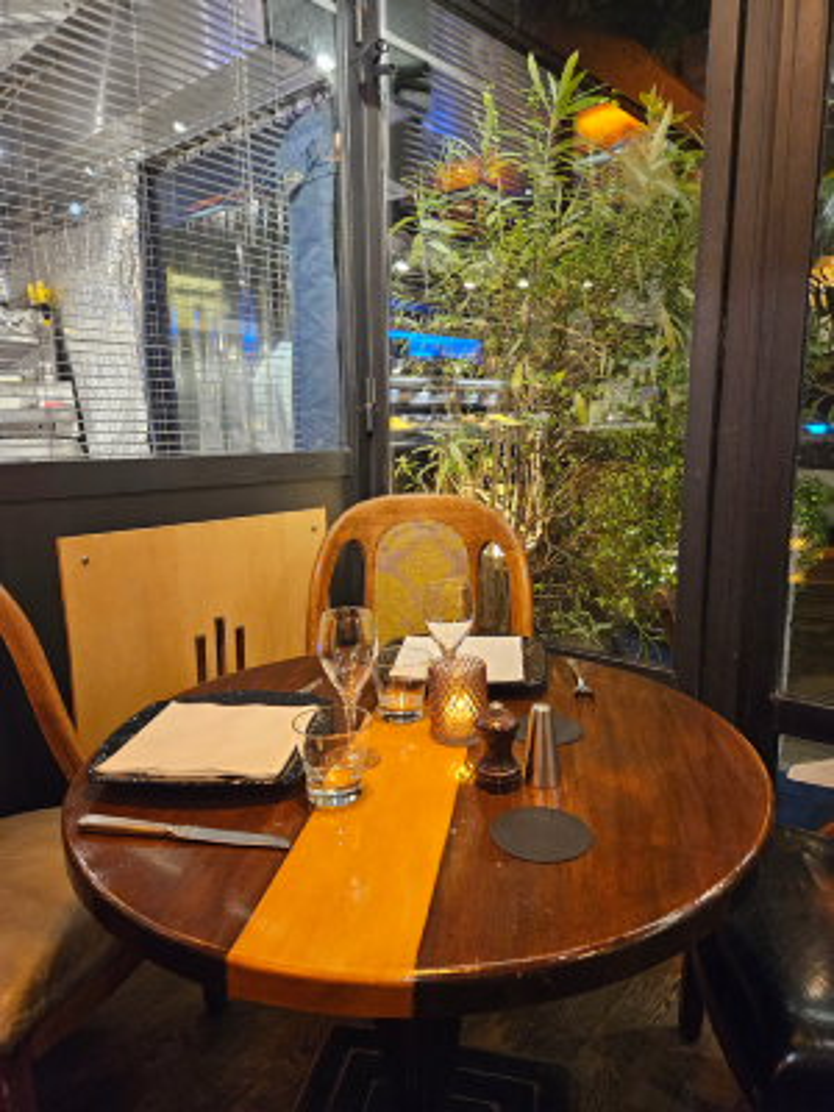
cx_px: 417
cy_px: 556
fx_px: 739
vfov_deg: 73.9
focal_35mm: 23
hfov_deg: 58.9
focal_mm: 5.4
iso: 800
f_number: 1.8
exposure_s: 1/50
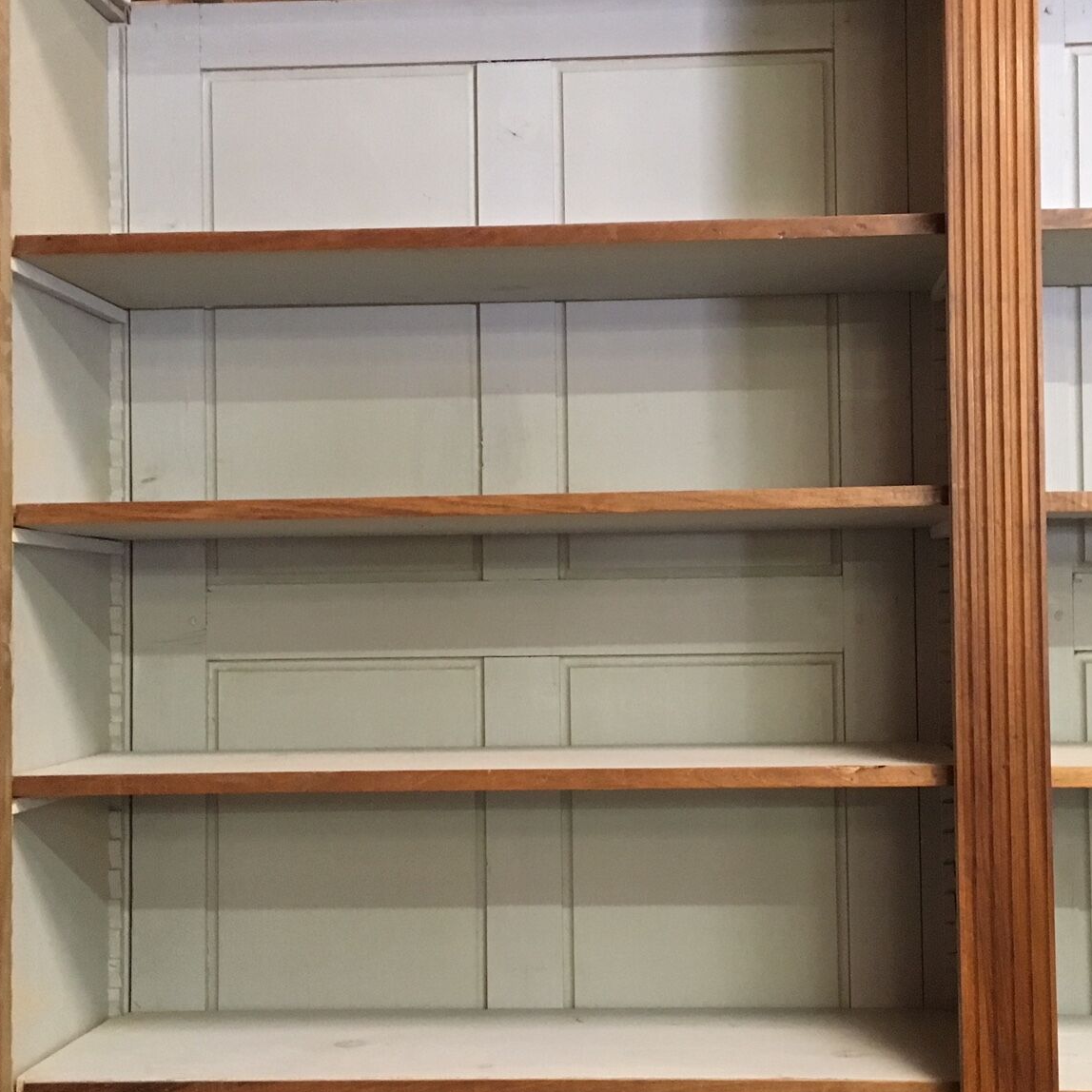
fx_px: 1606
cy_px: 562
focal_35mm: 45
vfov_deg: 37.5
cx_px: 652
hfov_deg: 37.4
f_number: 2.2
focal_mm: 4.15
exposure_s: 1/25
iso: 200
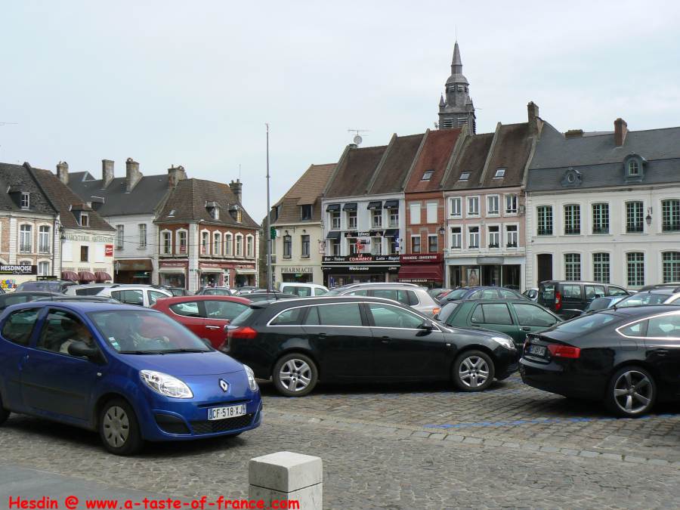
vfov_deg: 36.8
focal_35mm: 39
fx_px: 766
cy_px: 255
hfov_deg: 47.9
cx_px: 340
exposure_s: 1/500
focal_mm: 6.5
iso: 80
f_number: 6.3
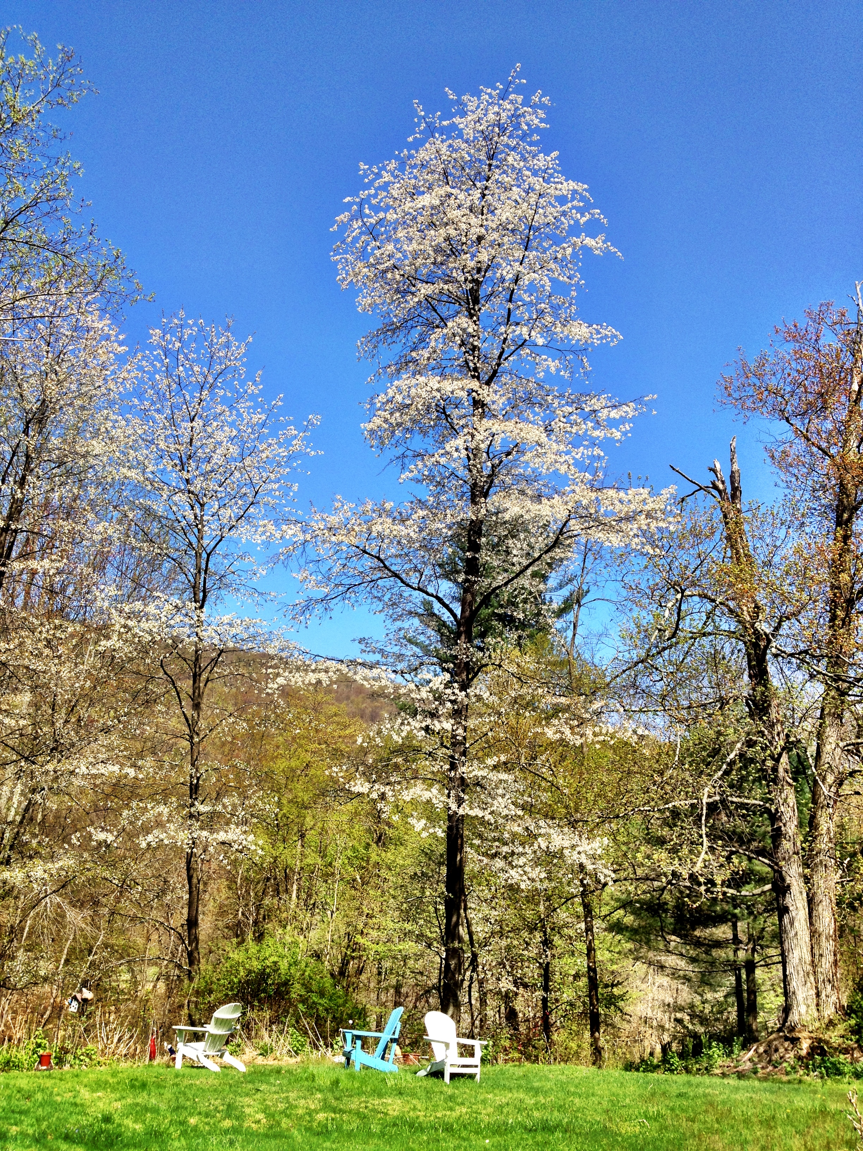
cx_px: 432
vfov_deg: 52.6
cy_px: 576
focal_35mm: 35
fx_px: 1163
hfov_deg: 40.7
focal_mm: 4.28
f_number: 2.4
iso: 64
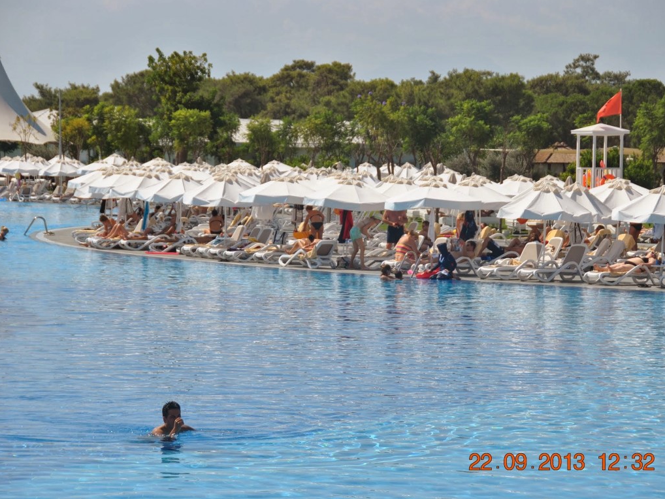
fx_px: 2970
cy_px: 249
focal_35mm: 155
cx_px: 351
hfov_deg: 12.8
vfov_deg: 9.6
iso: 100
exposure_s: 1/800
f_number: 7.1
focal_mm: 95
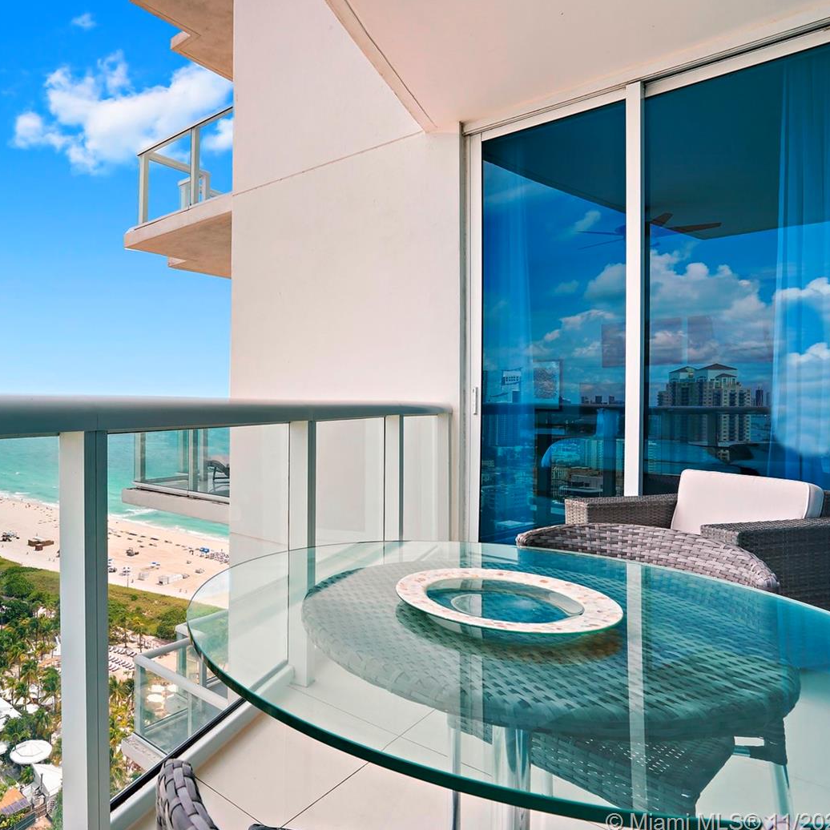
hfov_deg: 68.3
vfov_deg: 72.1
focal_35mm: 21
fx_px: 570
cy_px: 412
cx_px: 225
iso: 100
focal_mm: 16
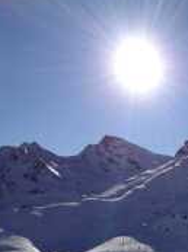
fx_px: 531
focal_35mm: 73
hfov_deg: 19.5
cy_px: 243
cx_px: 185
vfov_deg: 25.6
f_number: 2.4
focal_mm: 4.28
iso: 64
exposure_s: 1/6944
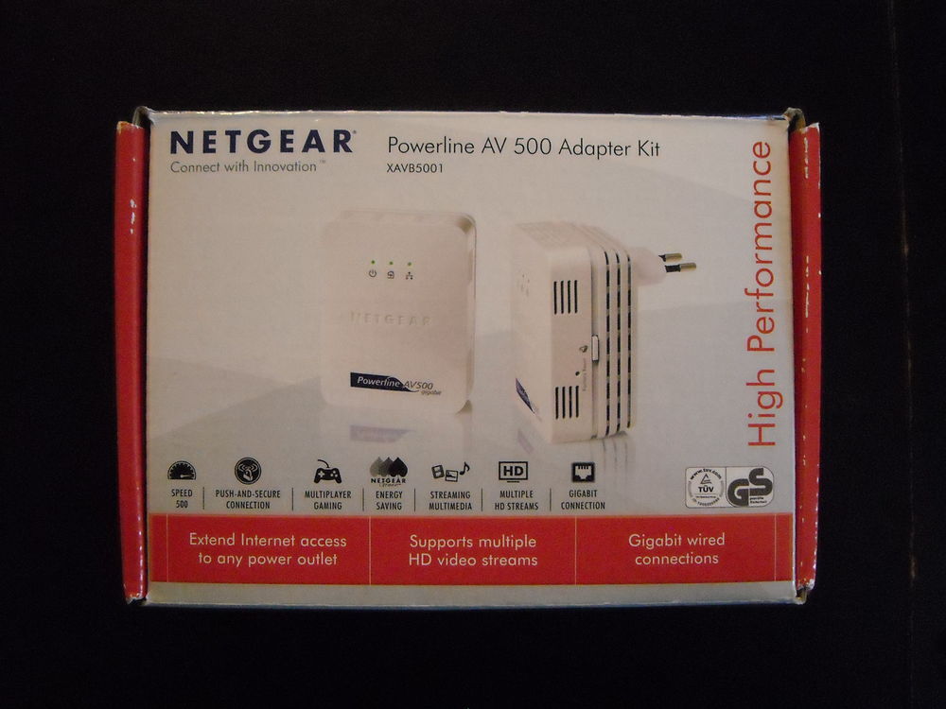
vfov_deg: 40.7
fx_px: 956
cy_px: 354
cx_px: 473
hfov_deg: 52.6
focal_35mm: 35
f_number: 2.8
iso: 800
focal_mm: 5.7
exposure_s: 1/21
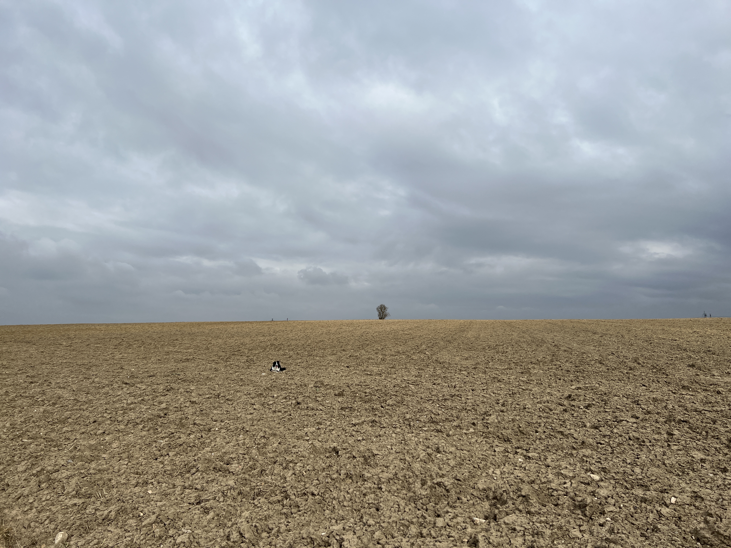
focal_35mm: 26
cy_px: 274
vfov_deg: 53.1
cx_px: 366
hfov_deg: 67.3
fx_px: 549
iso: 50
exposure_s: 1/6993
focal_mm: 5.7
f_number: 1.5
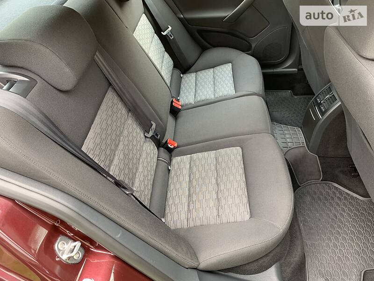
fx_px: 281
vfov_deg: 53.1
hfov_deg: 67.3
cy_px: 140
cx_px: 187
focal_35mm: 26
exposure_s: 1/84
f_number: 1.8
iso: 100
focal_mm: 4.2
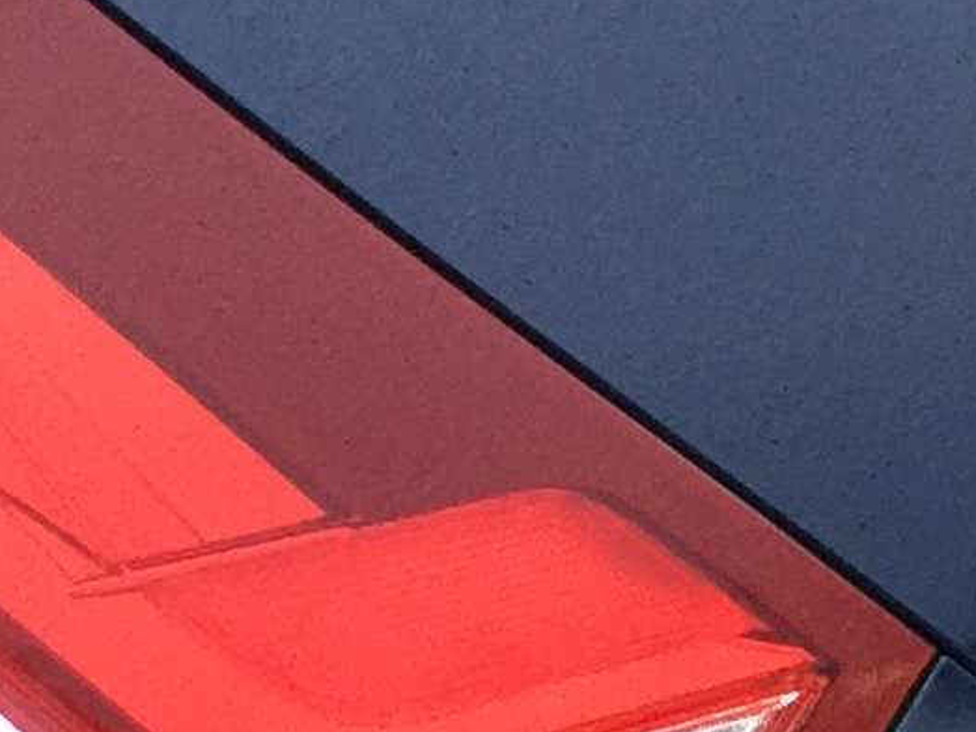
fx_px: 5102
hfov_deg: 10.6
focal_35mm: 181
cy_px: 661
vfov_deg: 8.2
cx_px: 1372
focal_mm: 4.15
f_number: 2.2
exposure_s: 1/8
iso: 125
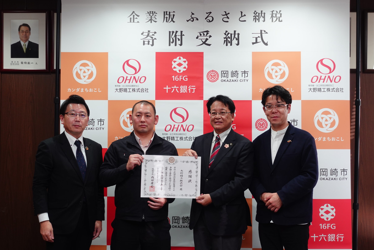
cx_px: 194
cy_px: 128
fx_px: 467
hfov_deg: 43.6
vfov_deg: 29.9
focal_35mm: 45
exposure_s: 1/50
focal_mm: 16.29
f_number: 2.8
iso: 200
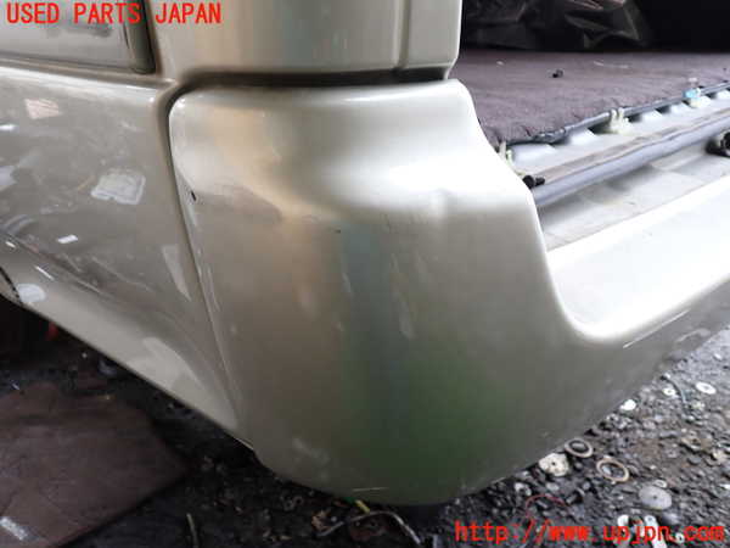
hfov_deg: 60.0
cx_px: 365
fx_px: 633
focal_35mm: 30
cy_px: 274
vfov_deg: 46.8
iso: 125
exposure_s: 1/60
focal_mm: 5.4
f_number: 2.3
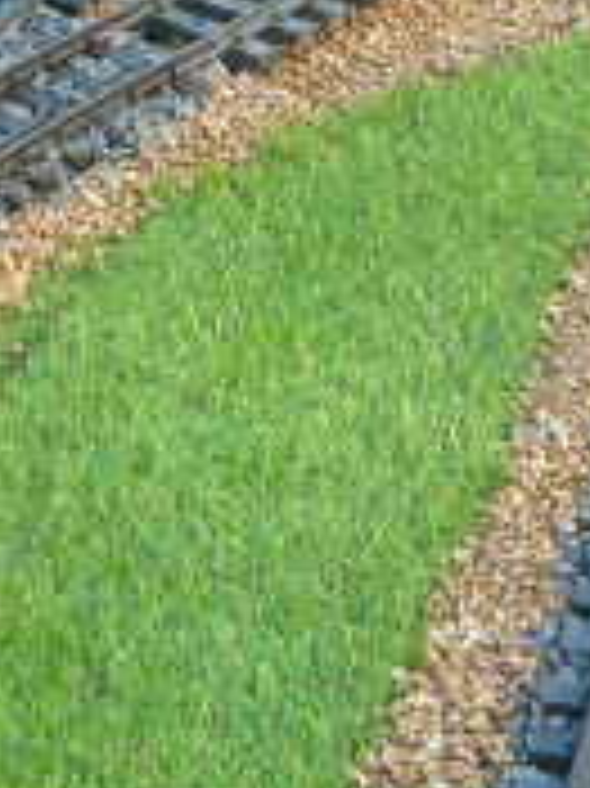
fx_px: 2753
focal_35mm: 121
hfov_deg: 12.2
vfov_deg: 16.1
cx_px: 212
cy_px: 126
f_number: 2.8
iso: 100
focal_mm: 5.5
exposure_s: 1/100
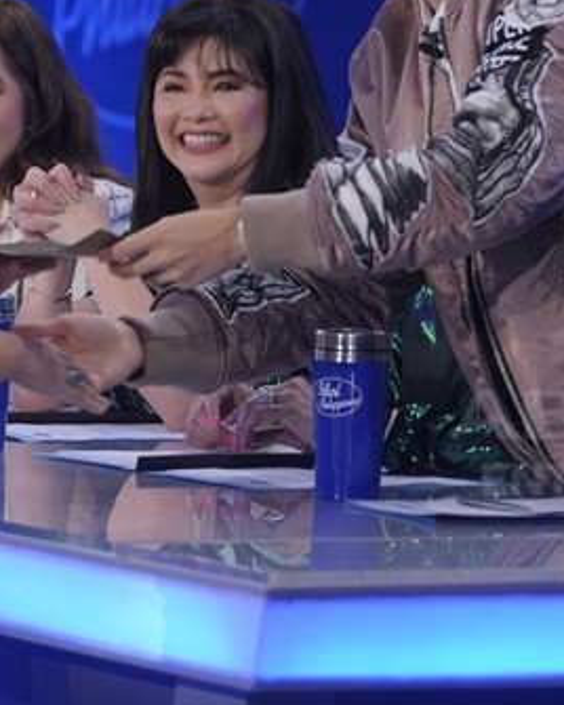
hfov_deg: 4.2
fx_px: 7699
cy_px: 169
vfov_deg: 5.2
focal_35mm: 369
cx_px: 301
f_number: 2.8
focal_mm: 110
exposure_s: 1/60
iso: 400
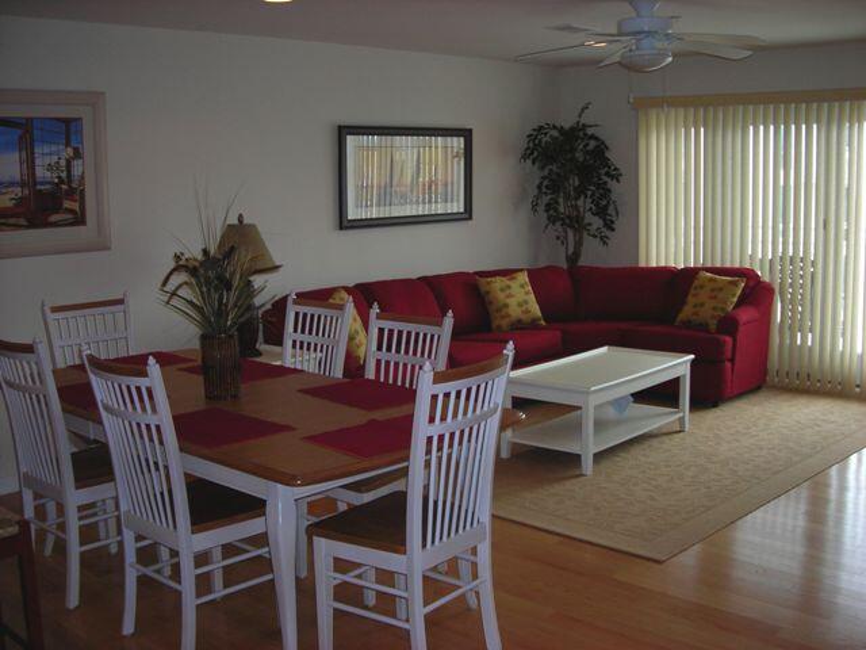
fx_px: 951
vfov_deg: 37.7
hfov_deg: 49.0
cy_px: 325
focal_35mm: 38
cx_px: 433
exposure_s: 1/60.1
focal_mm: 6.3
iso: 74
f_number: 3.2
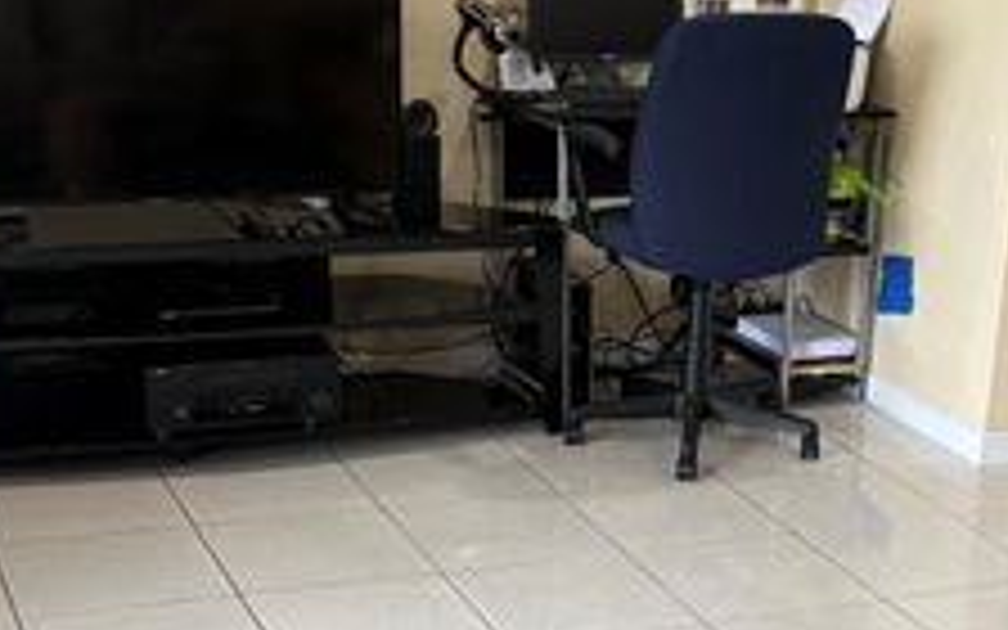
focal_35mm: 73
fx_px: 2005
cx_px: 702
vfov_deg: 17.5
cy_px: 596
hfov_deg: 28.0
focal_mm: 5.96
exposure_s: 1/120
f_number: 1.6
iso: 100
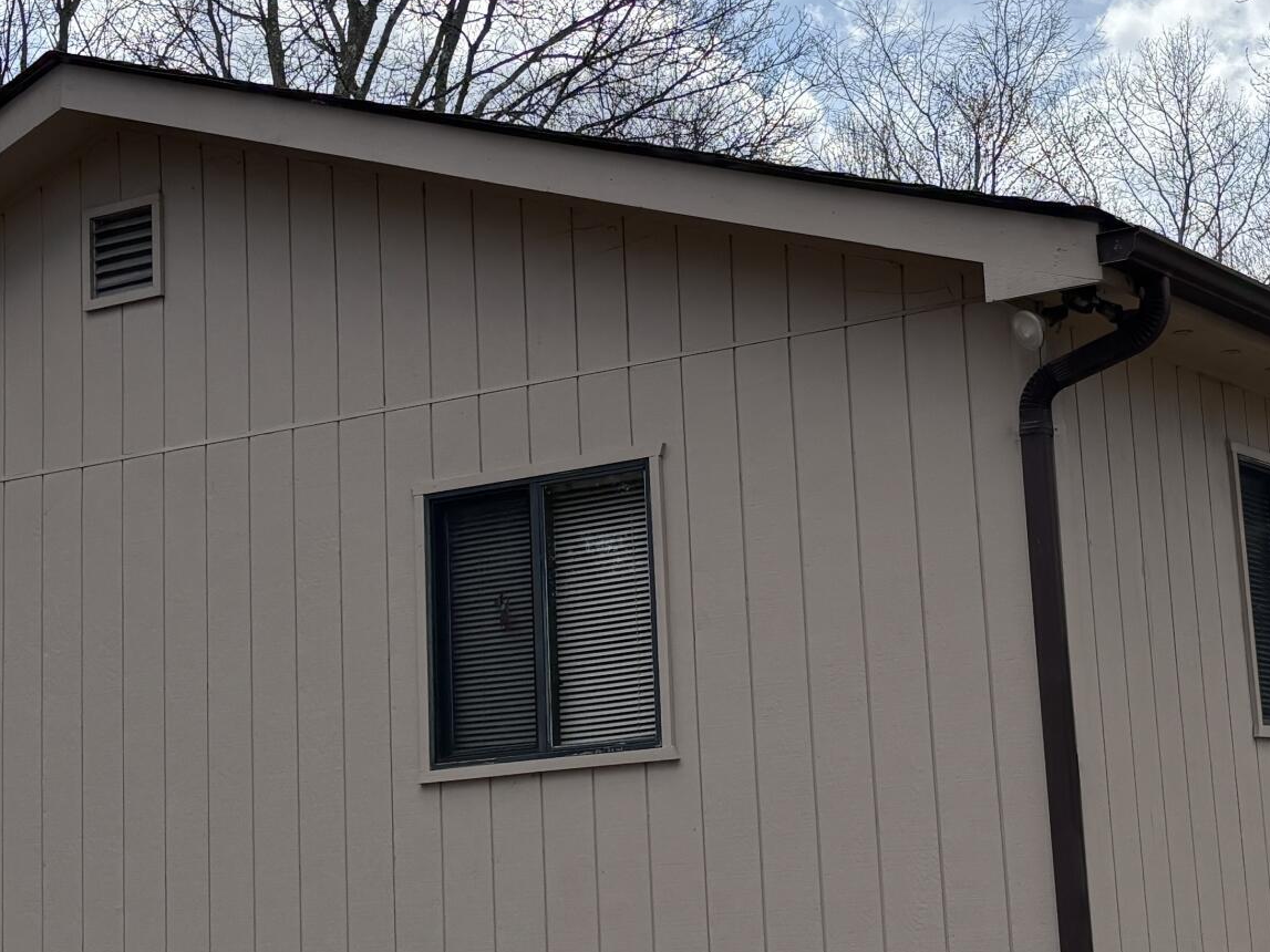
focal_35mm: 68
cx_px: 773
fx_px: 2495
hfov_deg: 28.5
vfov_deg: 21.6
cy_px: 434
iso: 50
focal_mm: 5.96
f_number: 1.6
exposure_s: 1/2933
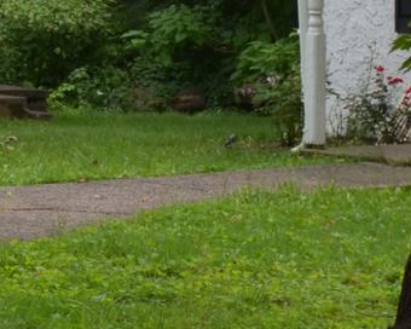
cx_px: -764
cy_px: -51
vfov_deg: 7.6
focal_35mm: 203
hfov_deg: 8.3
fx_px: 2469
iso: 200
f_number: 7.1
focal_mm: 24
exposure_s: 1/200
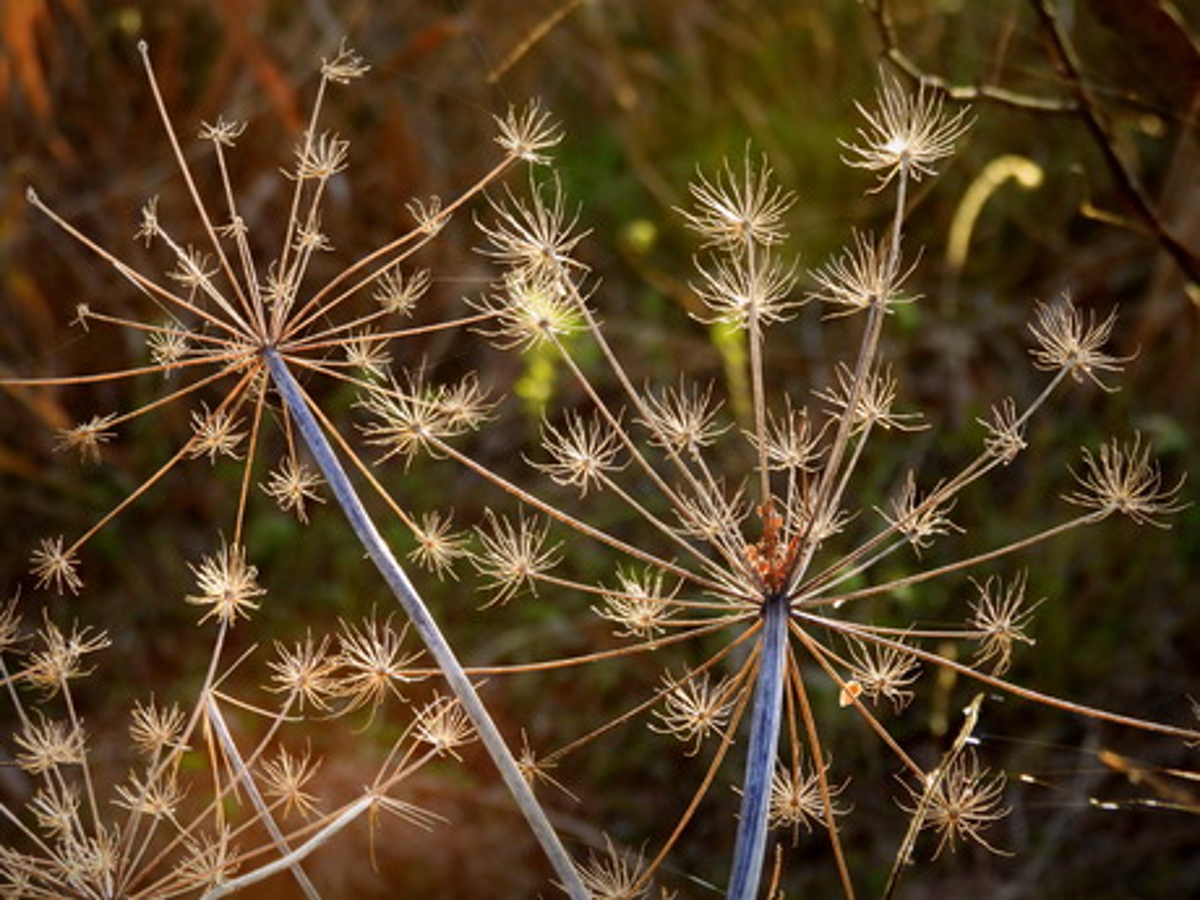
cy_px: 450
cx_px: 600
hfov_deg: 7.6
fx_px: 9013
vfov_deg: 5.7
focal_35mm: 260
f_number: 4.5
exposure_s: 1/125
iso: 250
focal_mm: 46.4
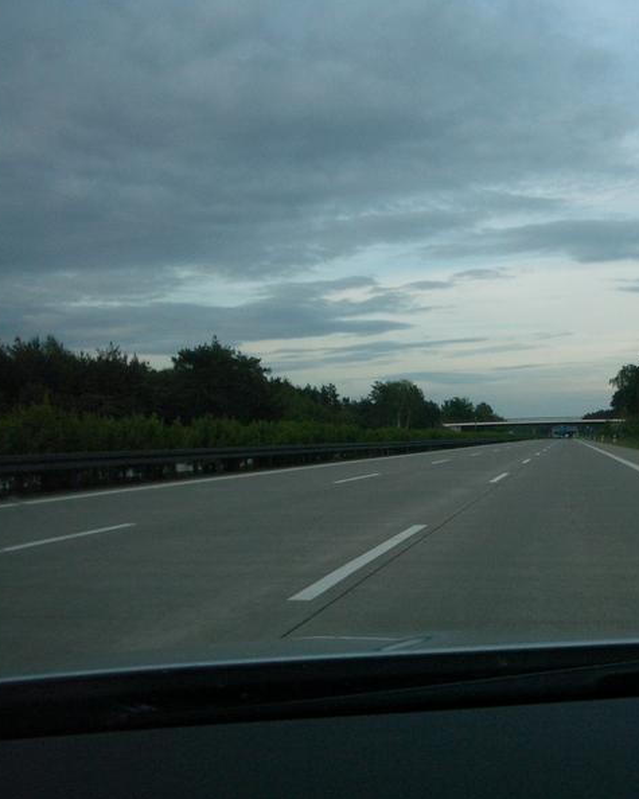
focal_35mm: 46
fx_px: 1088
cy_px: 400
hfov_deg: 31.8
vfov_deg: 40.3
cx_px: 518
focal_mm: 5.8
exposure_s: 1/250
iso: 100
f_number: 4.3
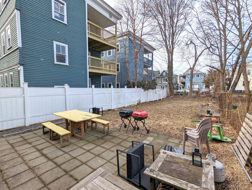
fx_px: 117
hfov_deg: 94.4
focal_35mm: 16
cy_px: 95
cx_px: 126
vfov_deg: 78.2
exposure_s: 1/968
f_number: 2.2
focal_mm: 2.35
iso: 49
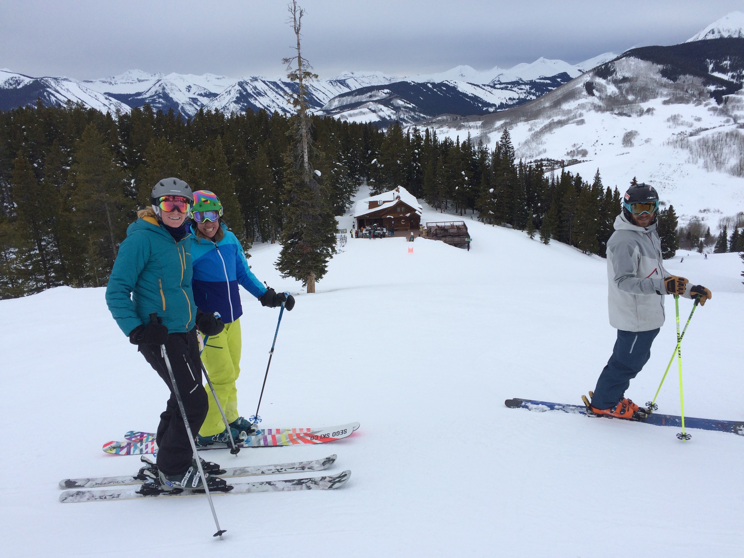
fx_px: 623
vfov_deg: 48.2
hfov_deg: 61.7
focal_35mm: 29
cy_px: 279
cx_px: 372
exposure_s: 1/1053
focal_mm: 4.15
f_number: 2.2
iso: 32
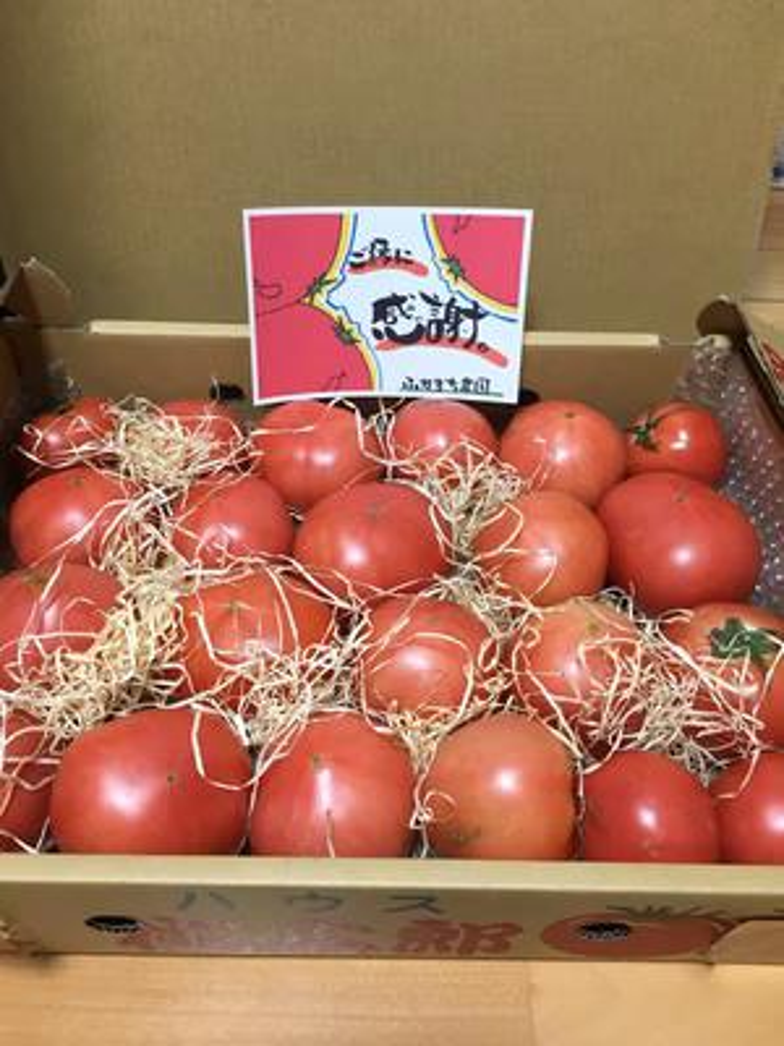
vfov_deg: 61.7
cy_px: 523
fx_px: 876
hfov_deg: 48.2
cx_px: 392
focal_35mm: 29
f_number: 2.2
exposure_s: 1/30
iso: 80
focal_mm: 4.15
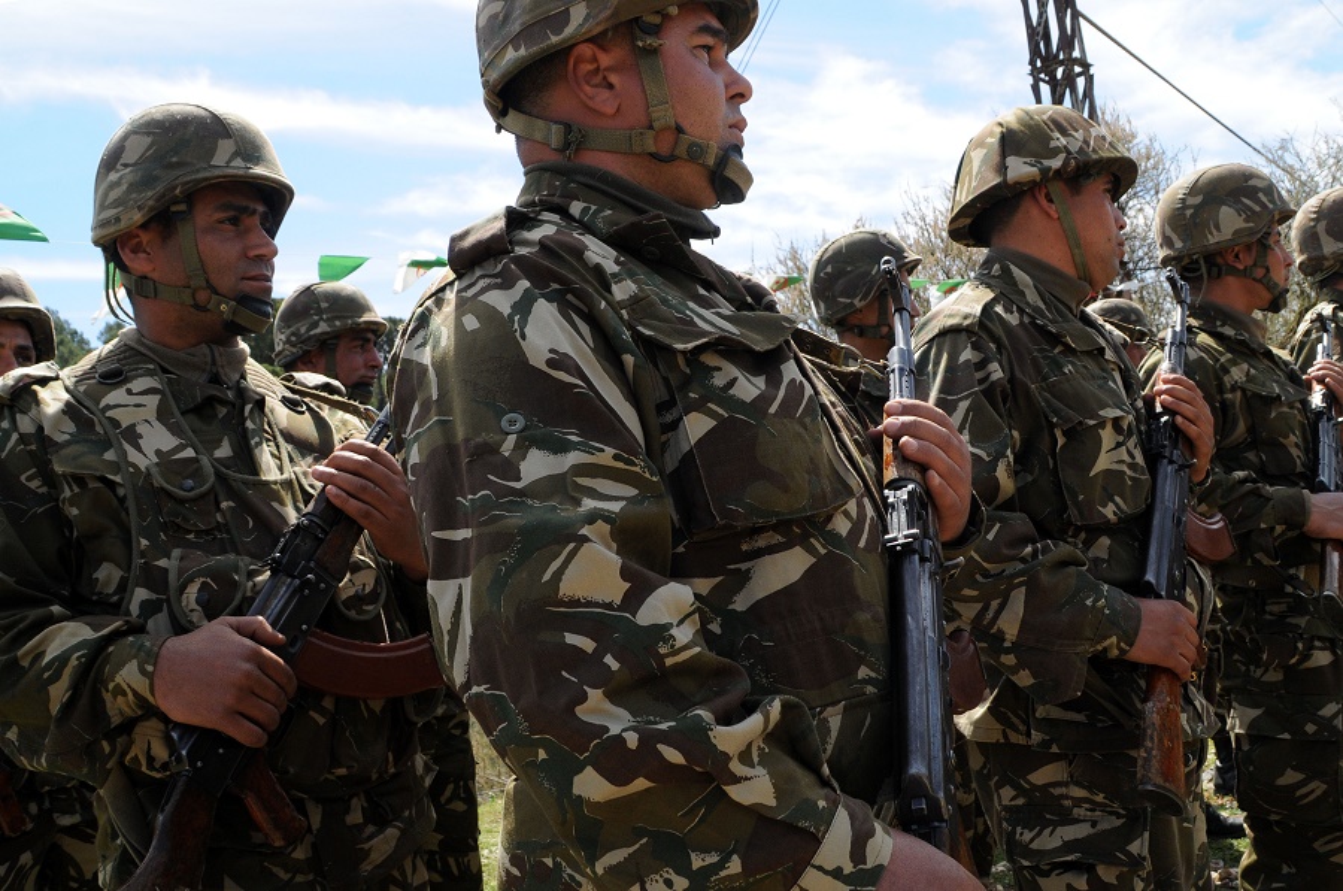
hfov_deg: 67.5
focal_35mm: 27
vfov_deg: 47.8
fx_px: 1006
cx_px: 672
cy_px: 446
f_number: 9
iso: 400
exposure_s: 1/400
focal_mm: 18
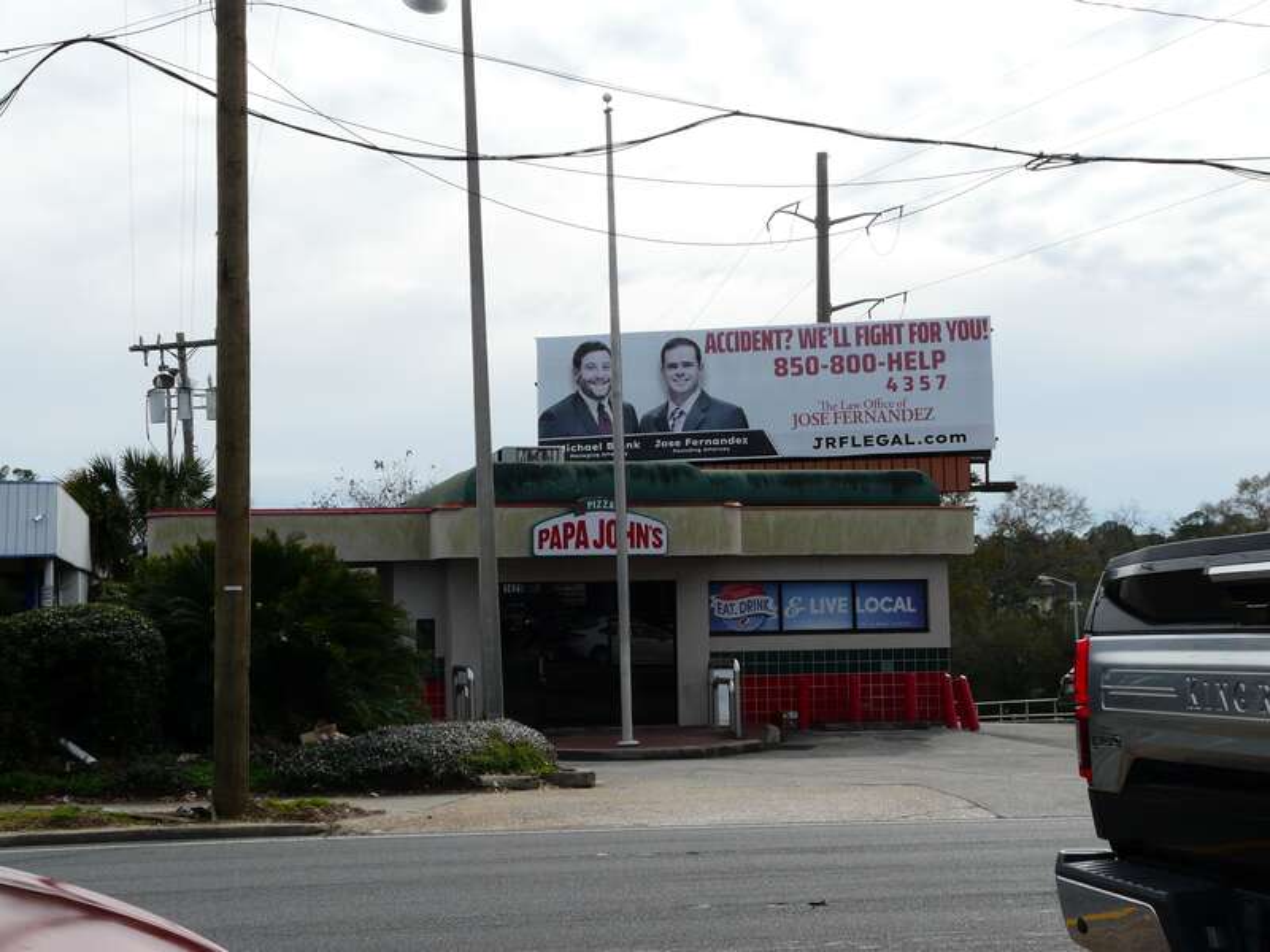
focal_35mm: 53
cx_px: 635
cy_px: 476
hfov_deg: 36.2
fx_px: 1944
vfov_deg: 27.5
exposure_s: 1/400
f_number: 5.6
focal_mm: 8.8
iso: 100
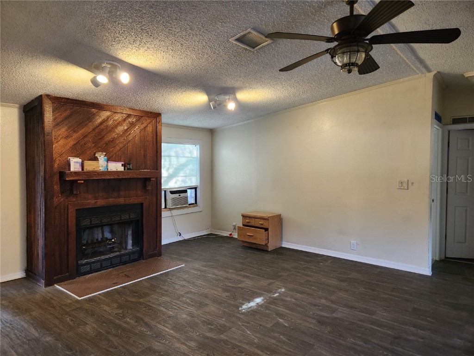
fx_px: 315
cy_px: 178
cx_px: 237
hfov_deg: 73.9
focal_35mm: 23
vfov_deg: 58.9
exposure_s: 1/120
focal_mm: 5.4
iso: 320
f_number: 1.8
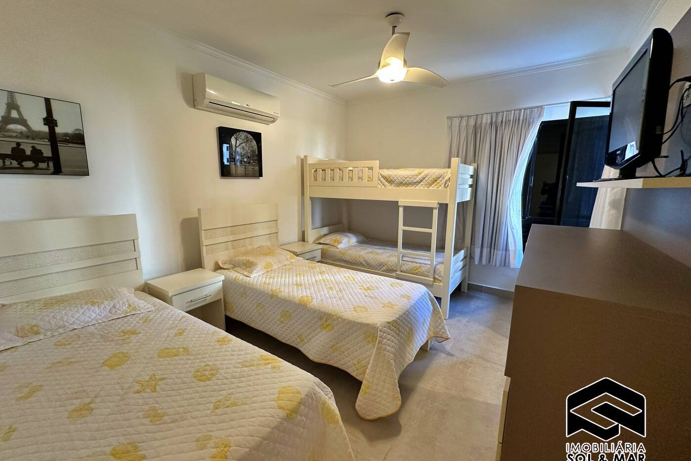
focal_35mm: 15
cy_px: 233
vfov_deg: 77.3
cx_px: 344
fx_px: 288
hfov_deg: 100.4
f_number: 2.2
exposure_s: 1/60
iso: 160
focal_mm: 2.22
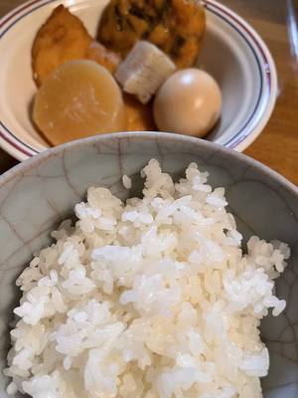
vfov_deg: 69.4
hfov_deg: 54.9
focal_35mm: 25
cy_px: 199
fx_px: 287
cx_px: 149
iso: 250
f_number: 1.6
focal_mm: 5.1
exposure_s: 1/50
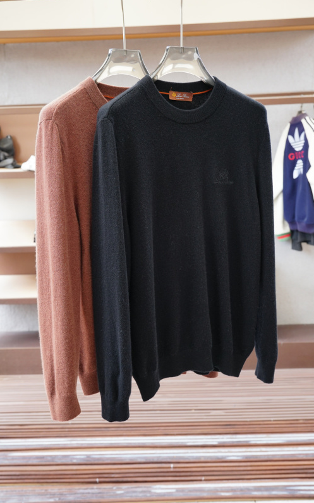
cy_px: 251
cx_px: 148
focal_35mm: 42
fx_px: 568
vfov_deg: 47.7
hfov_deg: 30.9
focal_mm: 27
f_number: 4
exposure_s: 1/125
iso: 400
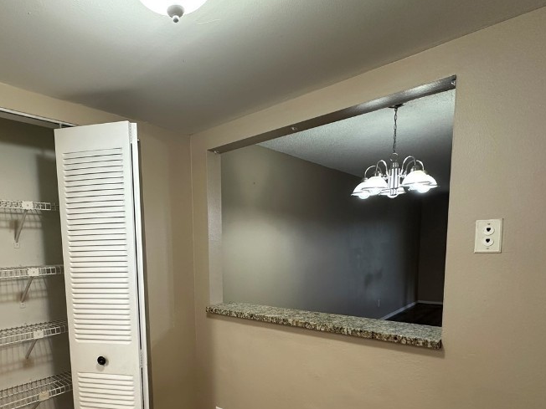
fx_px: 347
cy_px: 287
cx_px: 200
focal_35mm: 22
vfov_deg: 59.0
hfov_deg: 74.9
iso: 200
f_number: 2.2
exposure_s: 1/60
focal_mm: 2.22
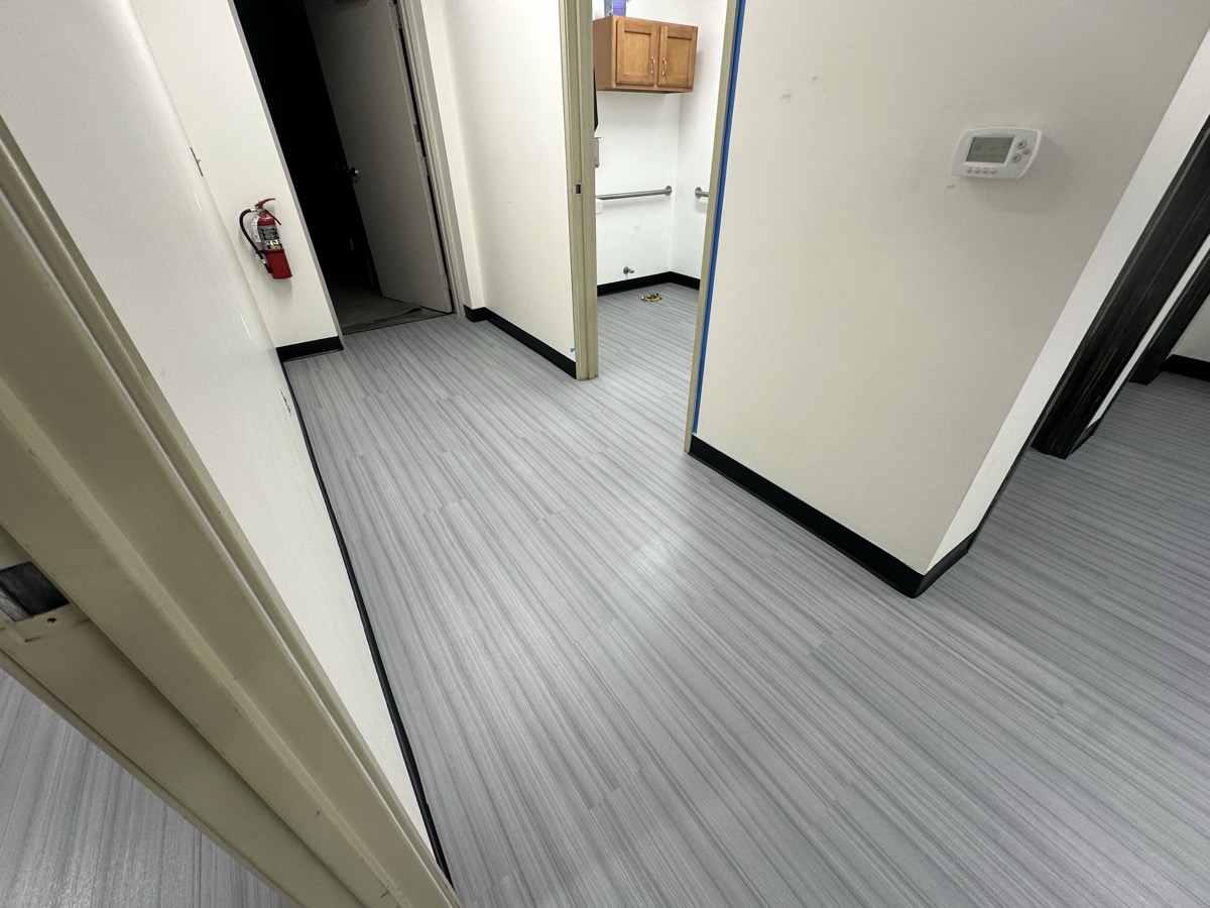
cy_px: 454
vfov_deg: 85.7
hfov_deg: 102.1
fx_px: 489
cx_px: 605
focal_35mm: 14
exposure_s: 1/120
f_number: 2.2
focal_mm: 2.22
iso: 125
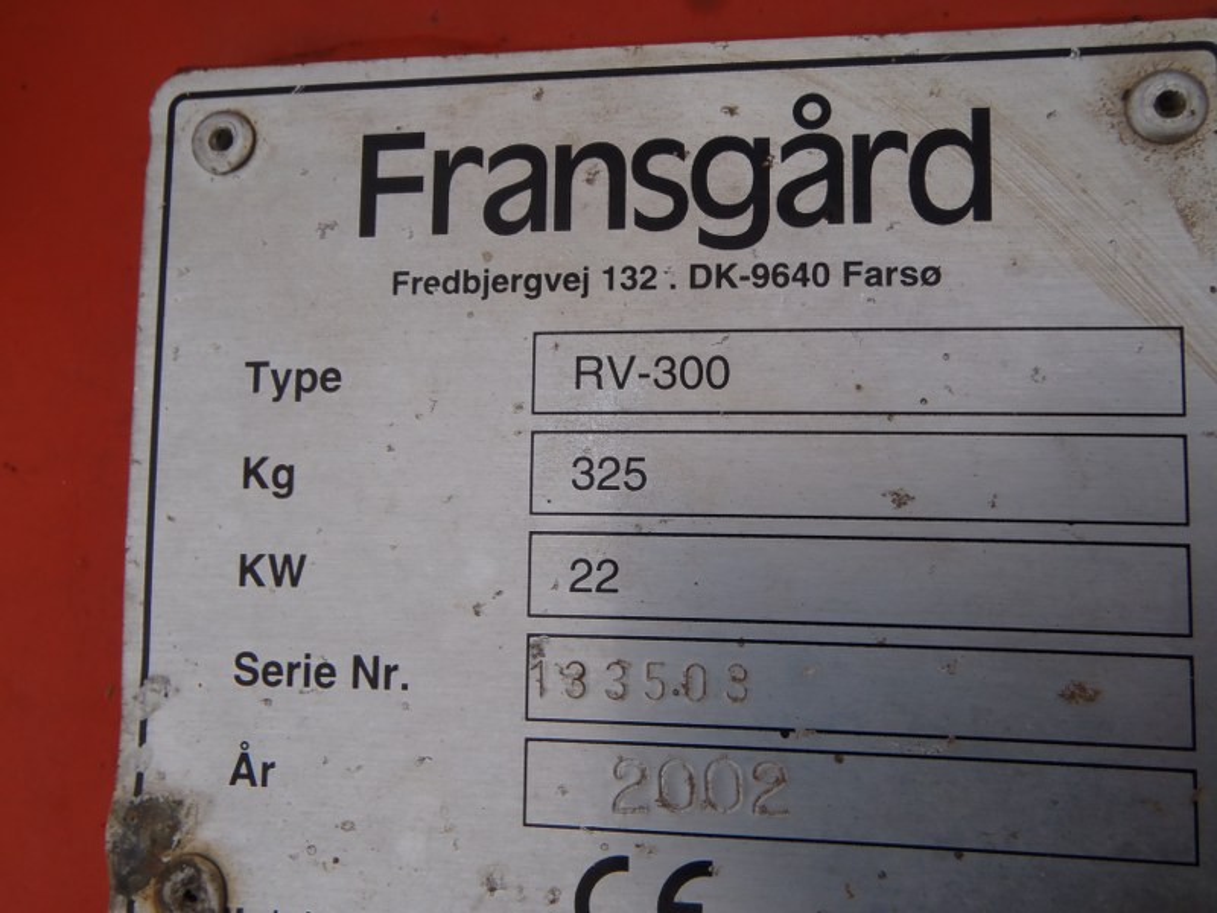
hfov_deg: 63.4
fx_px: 984
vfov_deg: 49.7
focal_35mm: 28
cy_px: 456
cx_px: 608
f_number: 4.5
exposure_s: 1/100
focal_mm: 5
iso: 64
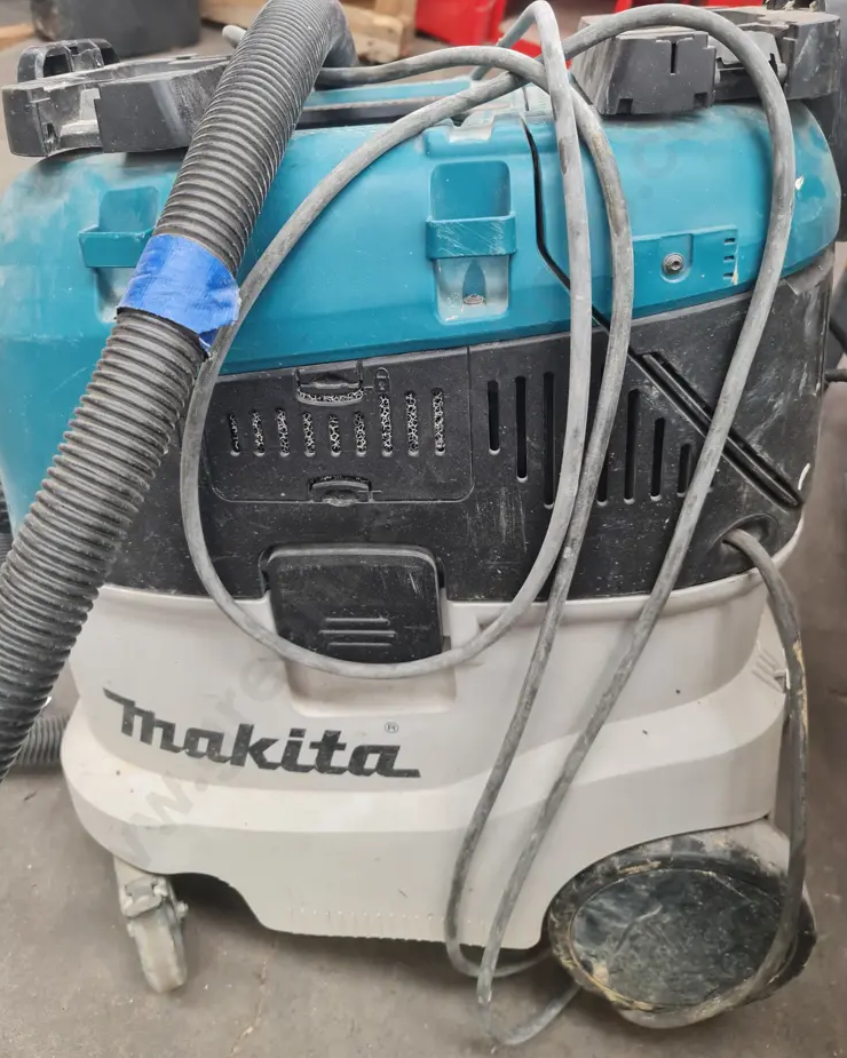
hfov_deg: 53.2
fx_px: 846
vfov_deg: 63.9
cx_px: 413
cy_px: 476
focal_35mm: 27
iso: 160
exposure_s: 1/60
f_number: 1.8
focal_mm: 7
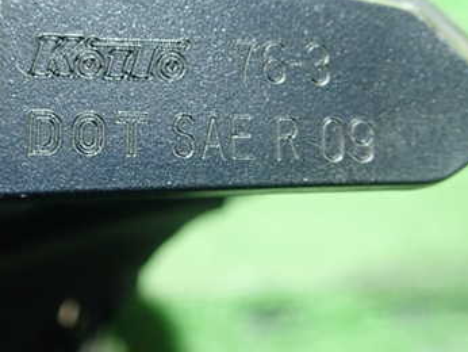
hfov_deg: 35.9
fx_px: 704
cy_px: 93
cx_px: 114
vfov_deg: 27.7
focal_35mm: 52
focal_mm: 5.5
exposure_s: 1/40
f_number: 2.3
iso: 800
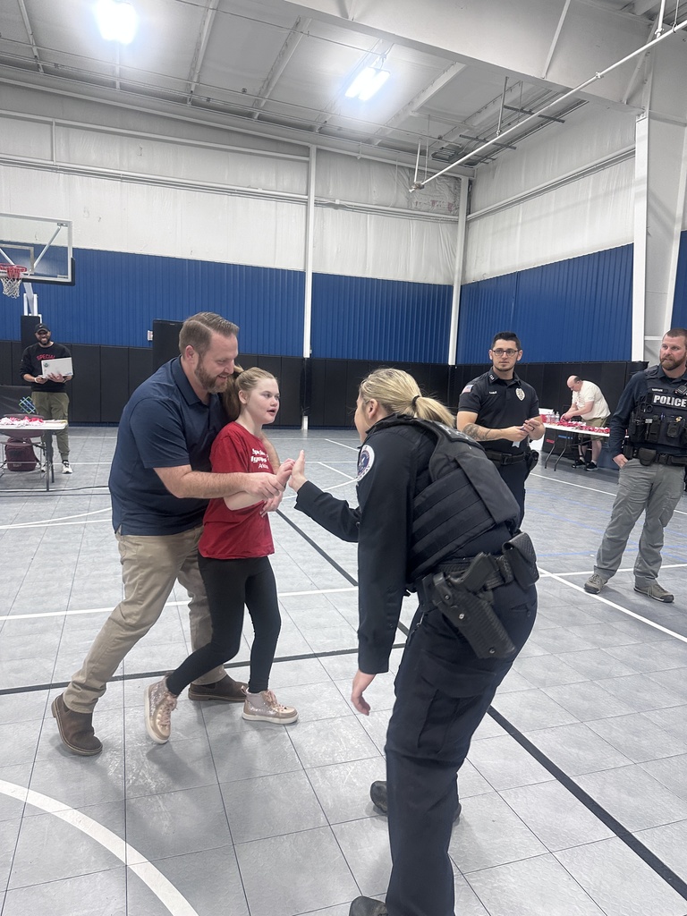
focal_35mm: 24
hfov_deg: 56.8
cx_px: 344
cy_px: 458
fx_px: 635
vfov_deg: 71.6
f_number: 1.78
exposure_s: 1/120
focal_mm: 6.86
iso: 160
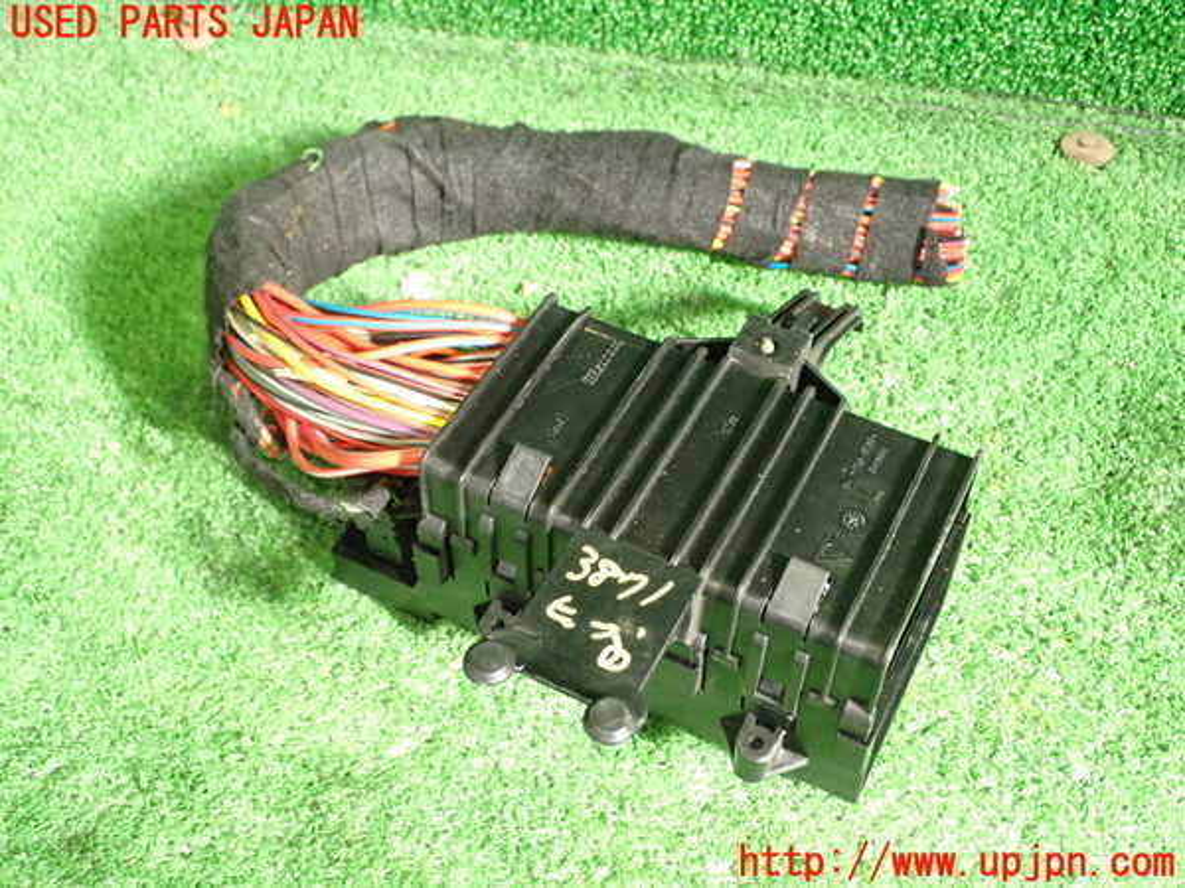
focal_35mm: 41
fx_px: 1404
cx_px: 592
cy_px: 444
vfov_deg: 35.1
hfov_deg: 45.8
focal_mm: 7.31
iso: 800
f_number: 2.8
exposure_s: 1/40
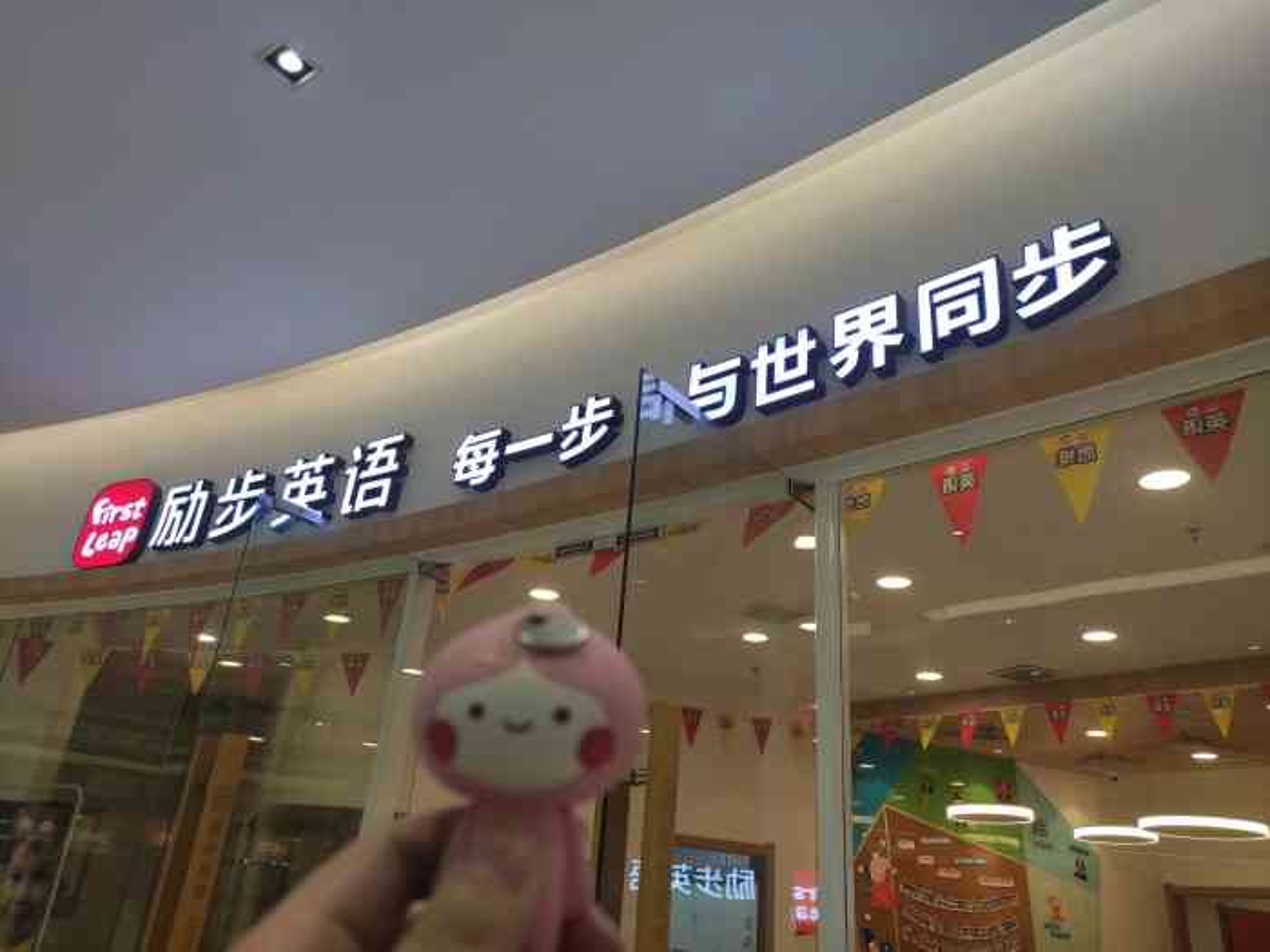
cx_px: 635
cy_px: 476
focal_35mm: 25
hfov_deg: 69.4
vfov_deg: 54.9
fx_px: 917
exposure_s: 1/100
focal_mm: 4.74
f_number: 1.79
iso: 115
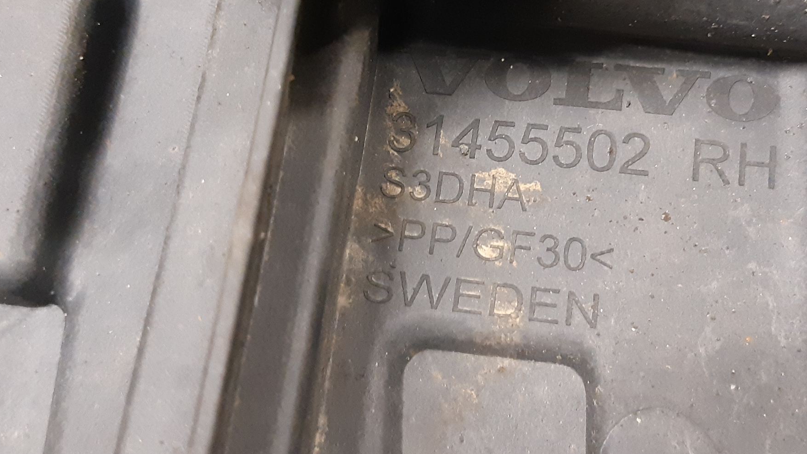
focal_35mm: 33
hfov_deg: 59.3
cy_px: 108
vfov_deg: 34.8
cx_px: 456
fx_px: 706
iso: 320
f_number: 1.7
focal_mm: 3.93
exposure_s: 1/25
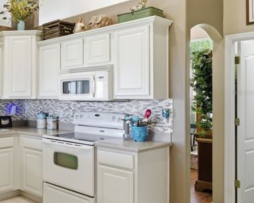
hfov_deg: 43.8
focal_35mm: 38
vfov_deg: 39.5
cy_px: 93
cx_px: 21
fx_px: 282
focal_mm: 14.2
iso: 400
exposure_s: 1/30
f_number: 9
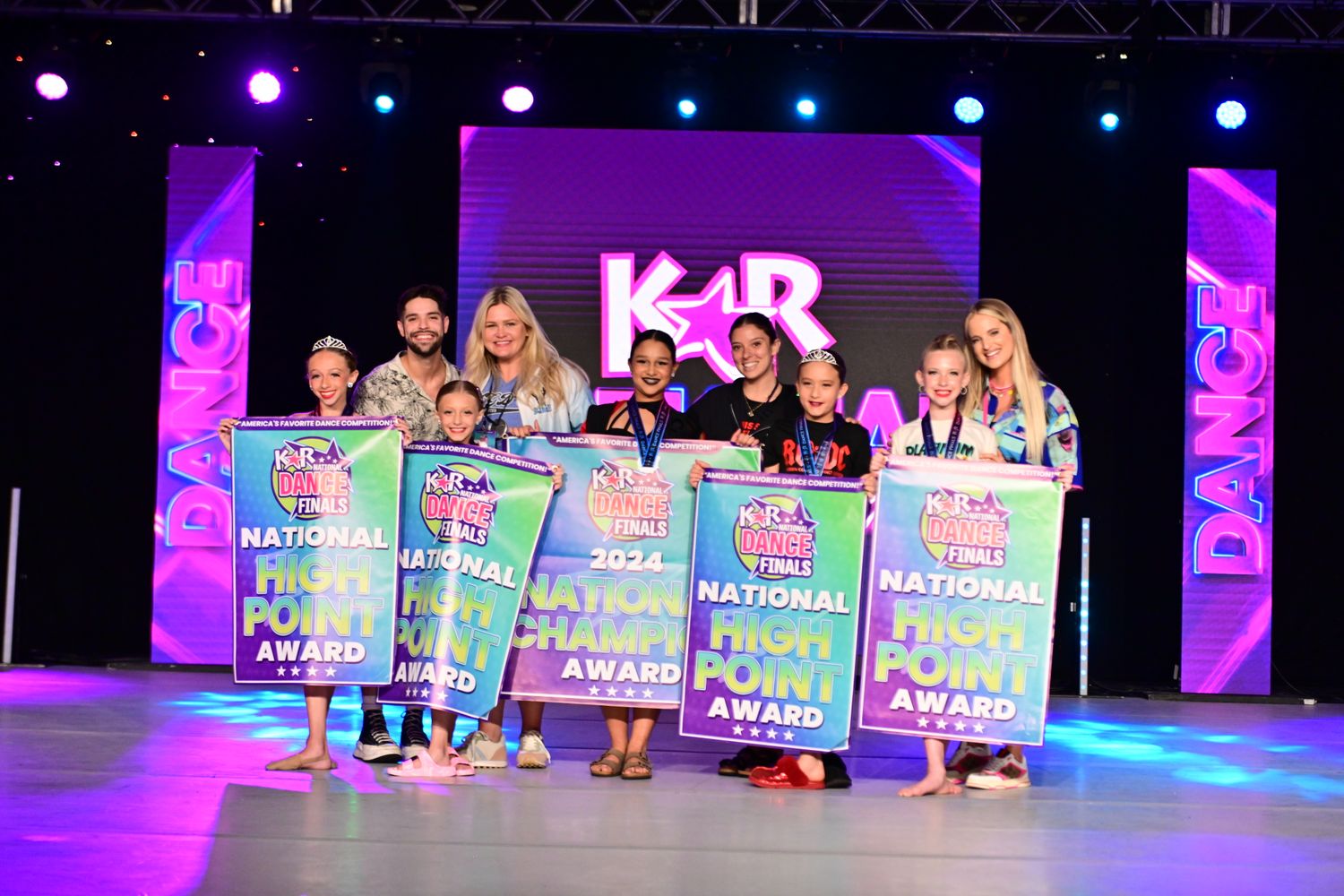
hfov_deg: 28.8
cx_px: 672
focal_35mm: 70
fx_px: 2613
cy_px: 448
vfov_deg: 19.5
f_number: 2.8
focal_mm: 70
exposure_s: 1/800
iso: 2500
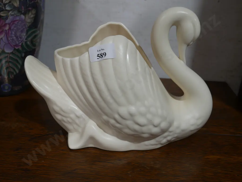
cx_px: 121
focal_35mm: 40
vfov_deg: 36.0
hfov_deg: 46.8
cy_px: 91
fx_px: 280
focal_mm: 20
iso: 200
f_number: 4.5
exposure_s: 1/80
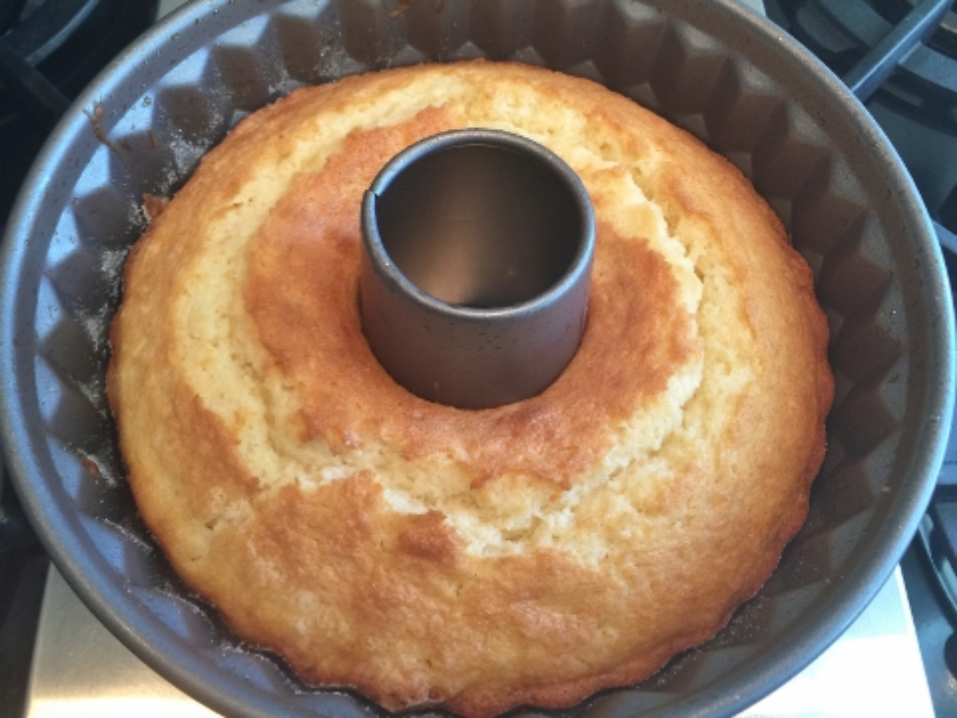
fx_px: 802
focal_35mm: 29
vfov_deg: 48.2
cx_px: 478
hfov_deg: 61.7
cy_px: 359
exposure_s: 1/15
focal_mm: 4.15
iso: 40
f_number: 2.2
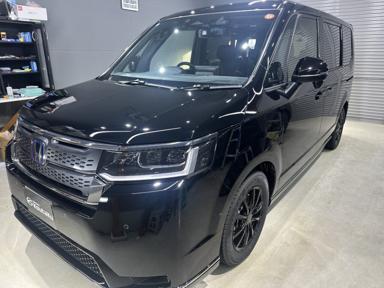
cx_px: 192
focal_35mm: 24
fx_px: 266
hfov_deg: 71.6
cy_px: 144
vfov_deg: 56.8
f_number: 1.78
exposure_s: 1/60
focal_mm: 6.86
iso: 125
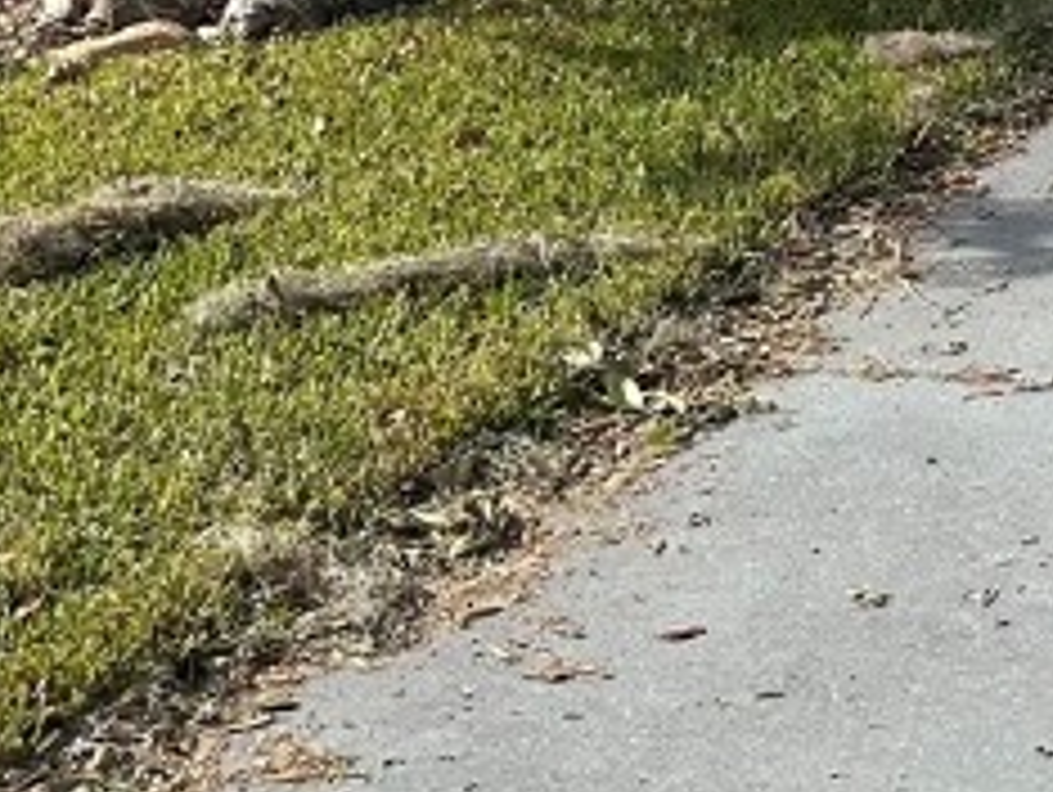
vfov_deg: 12.9
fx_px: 3197
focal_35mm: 105
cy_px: -603
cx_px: 1498
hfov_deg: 17.2
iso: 80
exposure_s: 1/4348
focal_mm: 6.86
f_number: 1.78
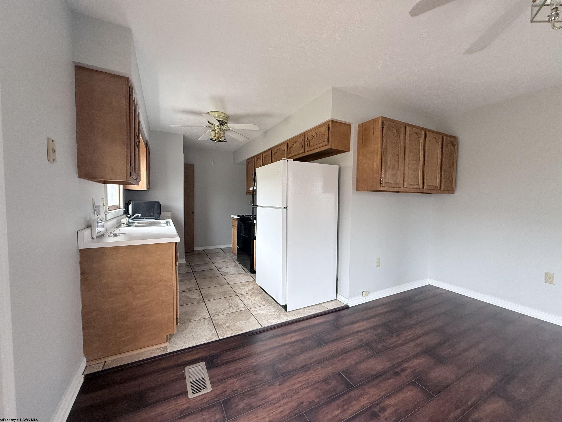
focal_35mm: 14
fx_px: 227
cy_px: 211
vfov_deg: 85.7
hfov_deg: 102.1
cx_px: 281
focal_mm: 2.22
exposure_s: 1/99
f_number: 2.2
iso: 250
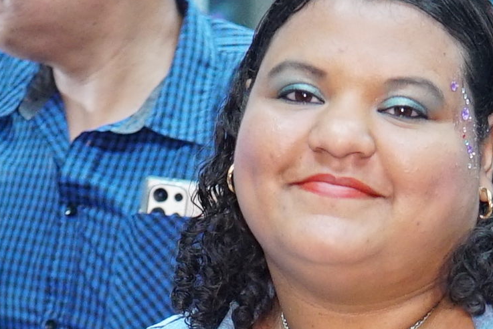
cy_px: 480
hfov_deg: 12.1
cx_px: 179
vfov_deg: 8.0
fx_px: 2315
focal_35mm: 169
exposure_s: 1/100
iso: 1600
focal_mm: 30
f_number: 2.5
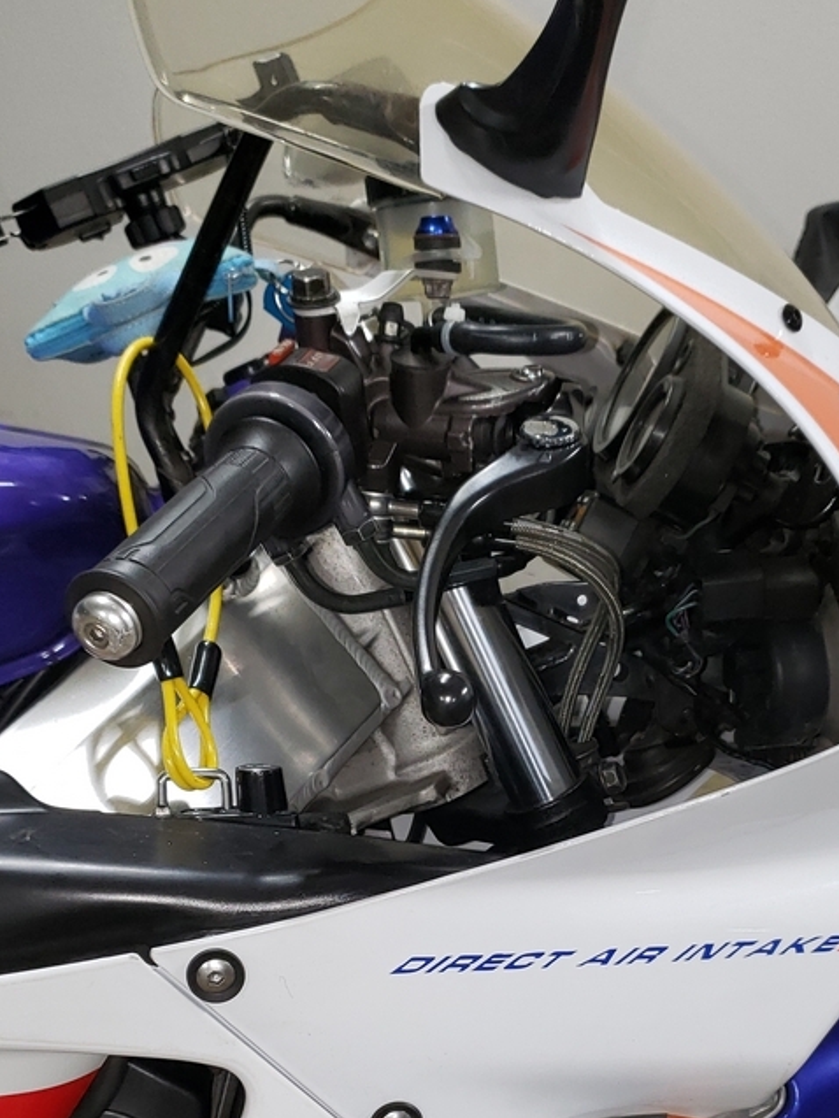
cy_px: 874
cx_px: 544
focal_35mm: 49
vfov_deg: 37.7
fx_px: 1583
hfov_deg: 29.5
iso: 100
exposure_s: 1/33
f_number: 1.5
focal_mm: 4.3
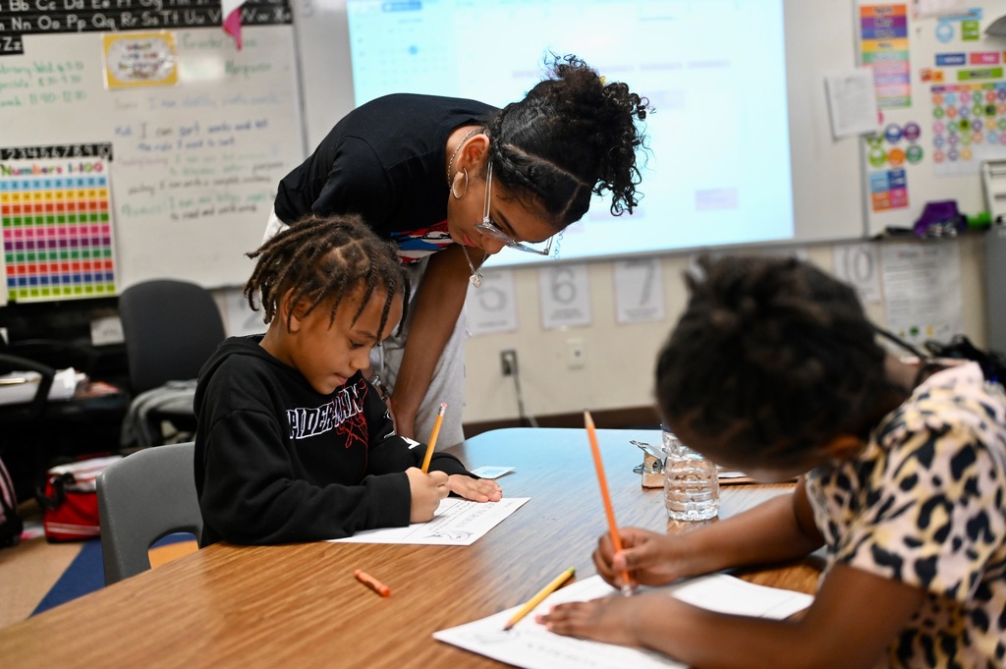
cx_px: 503
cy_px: 334
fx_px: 1117
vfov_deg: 33.3
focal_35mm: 40
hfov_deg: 48.5
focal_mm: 40
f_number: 2.8
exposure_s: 1/320
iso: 3200
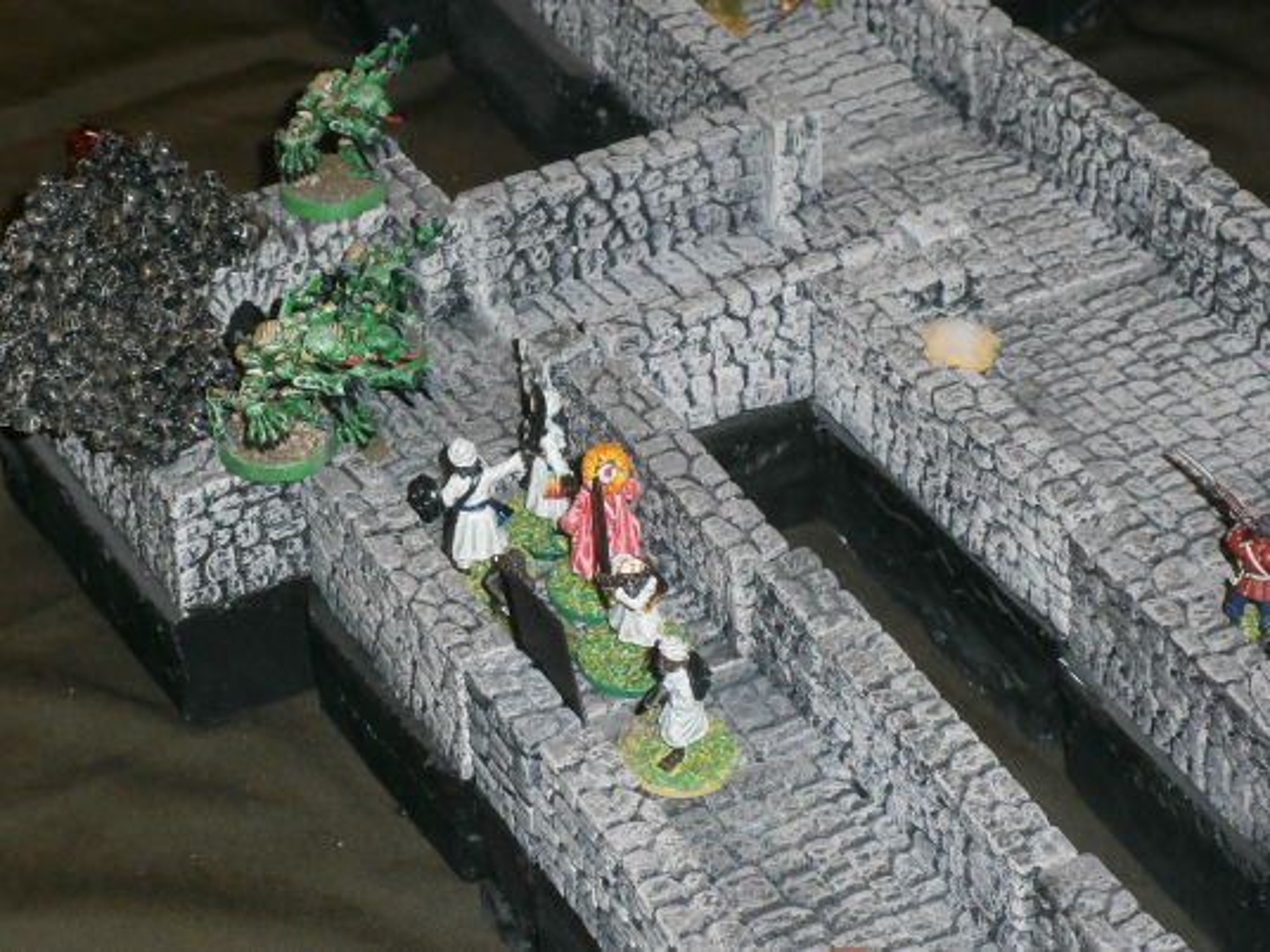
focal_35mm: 111
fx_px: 4072
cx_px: 635
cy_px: 476
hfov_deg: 17.7
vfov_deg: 13.3
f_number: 5.8
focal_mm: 19.6
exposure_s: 1/100
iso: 200
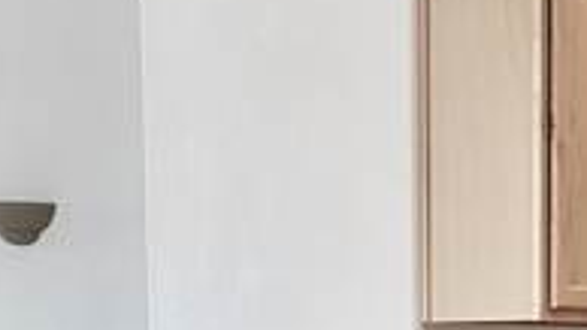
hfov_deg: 18.9
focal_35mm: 112
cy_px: 536
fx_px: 1743
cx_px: 484
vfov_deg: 10.3
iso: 80
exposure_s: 1/62
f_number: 1.8
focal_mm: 4.25
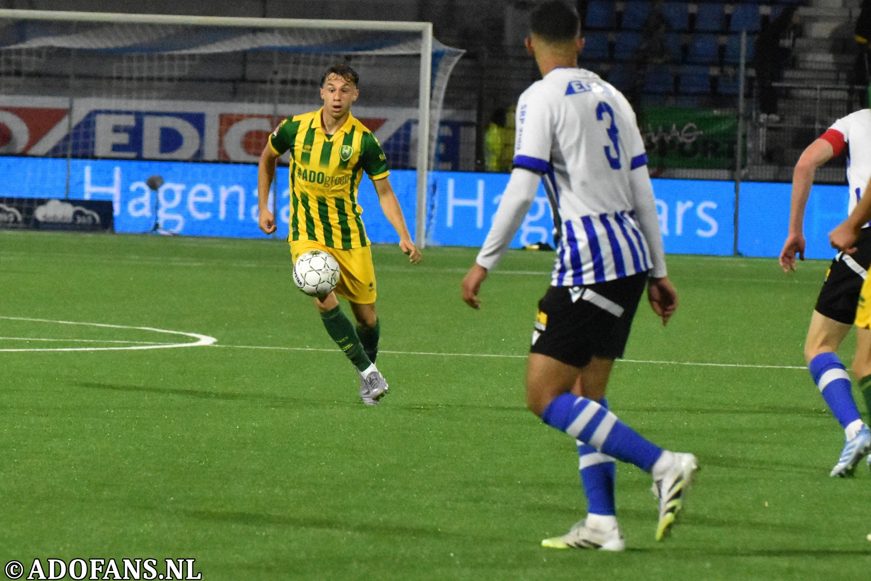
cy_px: 290
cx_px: 436
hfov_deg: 9.8
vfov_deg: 6.5
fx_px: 5080
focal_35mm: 210
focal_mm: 140
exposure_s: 1/1250
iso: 9000
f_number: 4
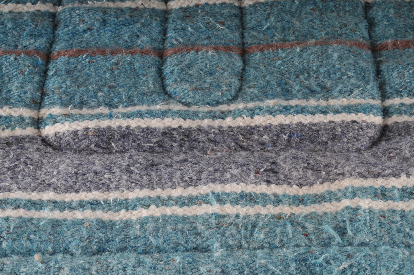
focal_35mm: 82
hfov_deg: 24.6
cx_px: 207
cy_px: 138
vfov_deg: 16.5
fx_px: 948
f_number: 20
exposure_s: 1/250
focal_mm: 55
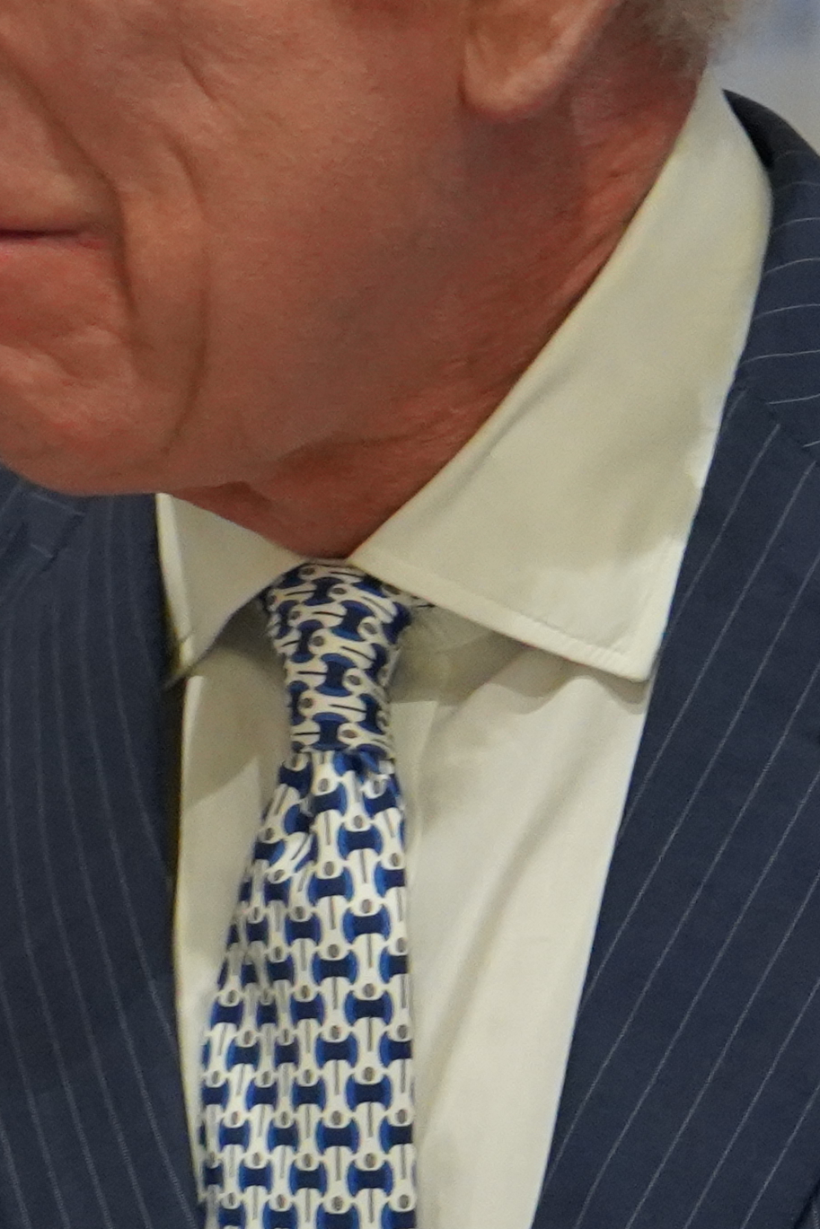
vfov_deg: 6.9
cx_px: 1041
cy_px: 921
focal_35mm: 298
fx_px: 10178
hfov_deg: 4.6
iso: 5000
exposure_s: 1/160
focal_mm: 68
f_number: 5.6
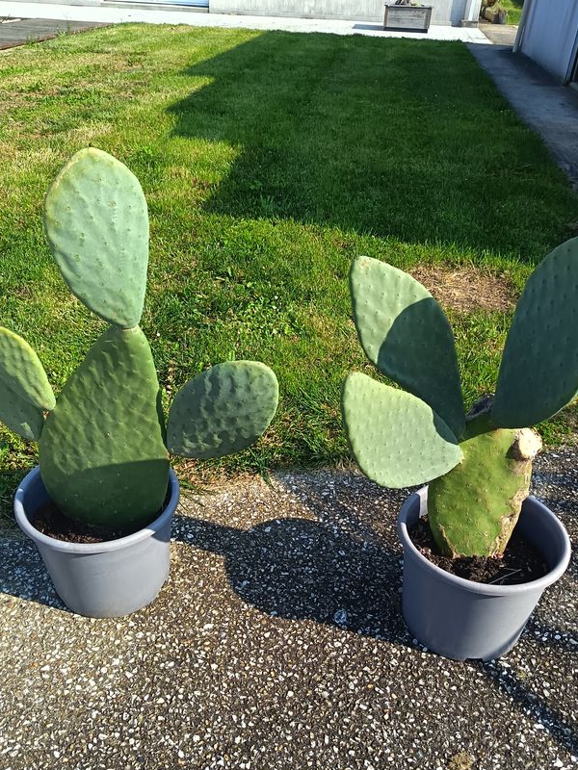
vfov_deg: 59.3
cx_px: 277
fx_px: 668
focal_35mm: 30
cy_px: 474
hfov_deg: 46.8
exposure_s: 1/600
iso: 140
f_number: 1.75
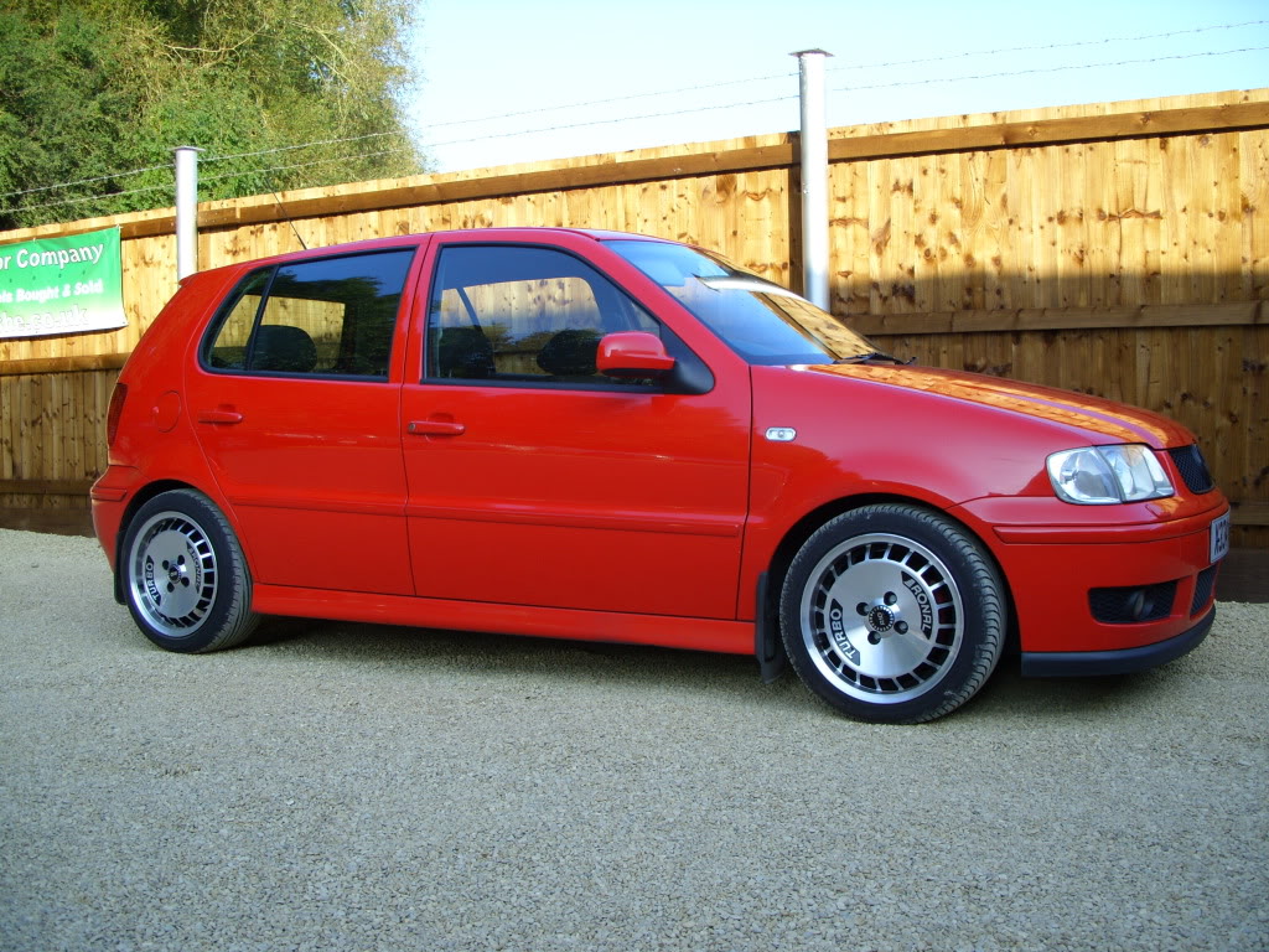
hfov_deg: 49.0
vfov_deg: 37.7
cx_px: 634
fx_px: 1393
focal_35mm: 38
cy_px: 476
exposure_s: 1/272
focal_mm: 7.8
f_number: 2.8
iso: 50
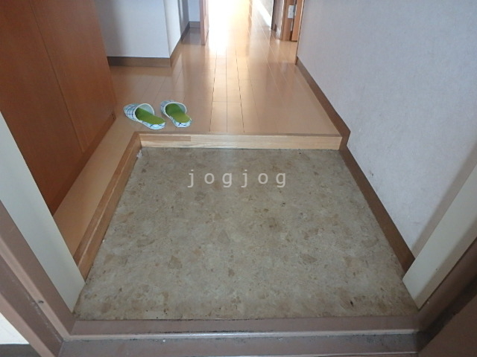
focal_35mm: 21
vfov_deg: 63.4
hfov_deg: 79.0
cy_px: 178
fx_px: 289
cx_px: 238
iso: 400
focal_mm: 3.7
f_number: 3.5
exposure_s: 1/30
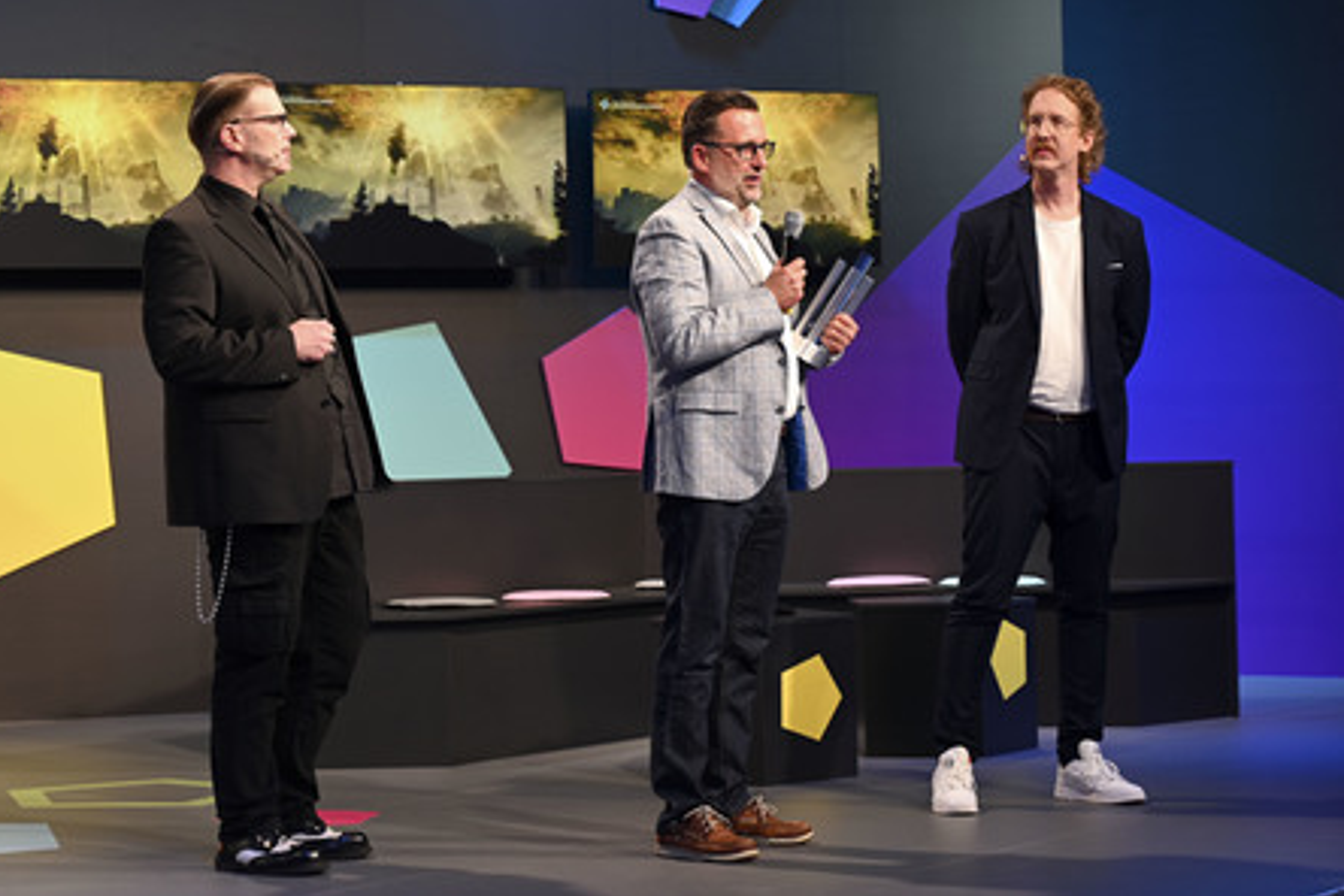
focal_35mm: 71
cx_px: 664
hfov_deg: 28.5
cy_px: 448
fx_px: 2650
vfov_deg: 19.2
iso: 640
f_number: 4
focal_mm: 70
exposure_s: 1/125
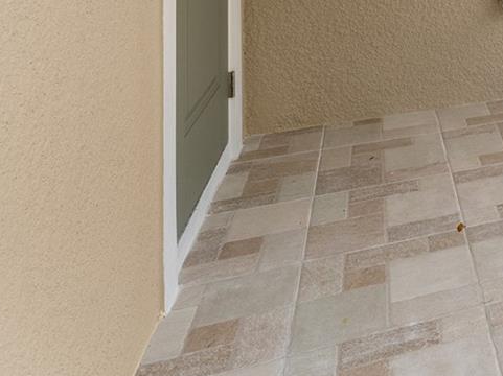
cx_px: 753
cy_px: -162
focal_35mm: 49
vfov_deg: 24.4
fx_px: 706
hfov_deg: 27.3
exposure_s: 1/250
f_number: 8
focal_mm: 15.2
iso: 125
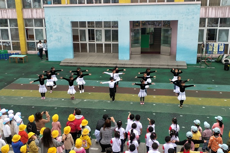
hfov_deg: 67.4
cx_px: 112
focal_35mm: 27
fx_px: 172
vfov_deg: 47.9
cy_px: 72
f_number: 2
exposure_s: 1/259
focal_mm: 4.42
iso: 33
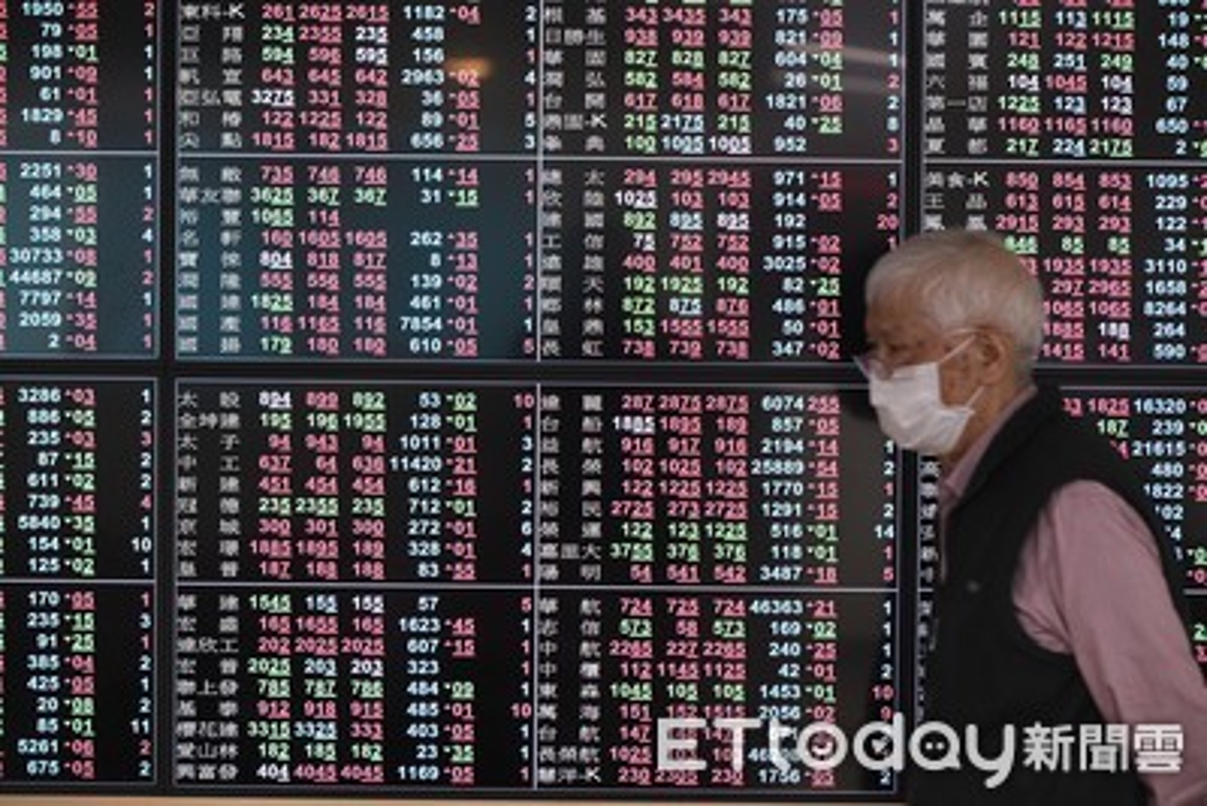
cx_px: 604
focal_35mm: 116
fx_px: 3890
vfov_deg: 11.8
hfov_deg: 17.6
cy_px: 403
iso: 1600
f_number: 4.5
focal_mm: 116
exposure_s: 1/100
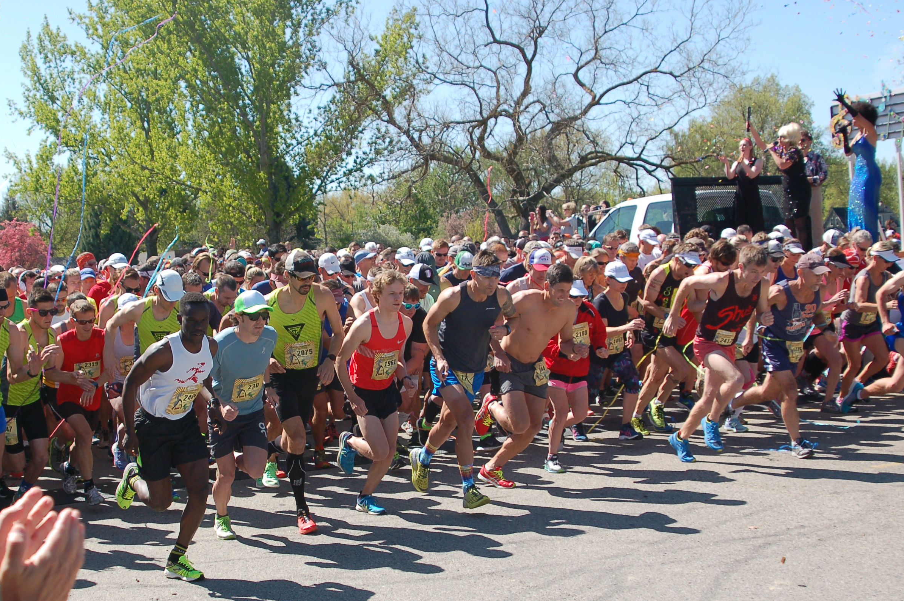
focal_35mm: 53
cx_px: 375
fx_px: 1330
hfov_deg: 37.4
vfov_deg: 25.4
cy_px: 370
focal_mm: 28
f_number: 4
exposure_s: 1/1000
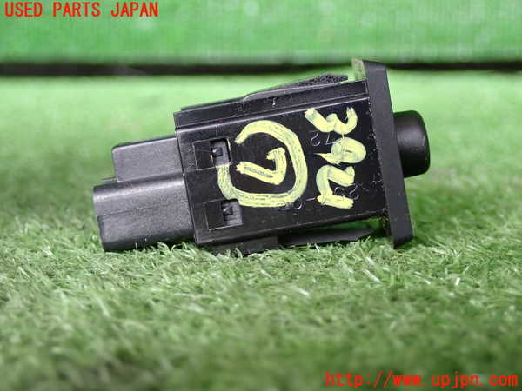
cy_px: 196
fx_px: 1071
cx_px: 261
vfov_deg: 20.7
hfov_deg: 27.4
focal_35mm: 71
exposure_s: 1/60
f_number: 3.9
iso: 400
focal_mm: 12.73
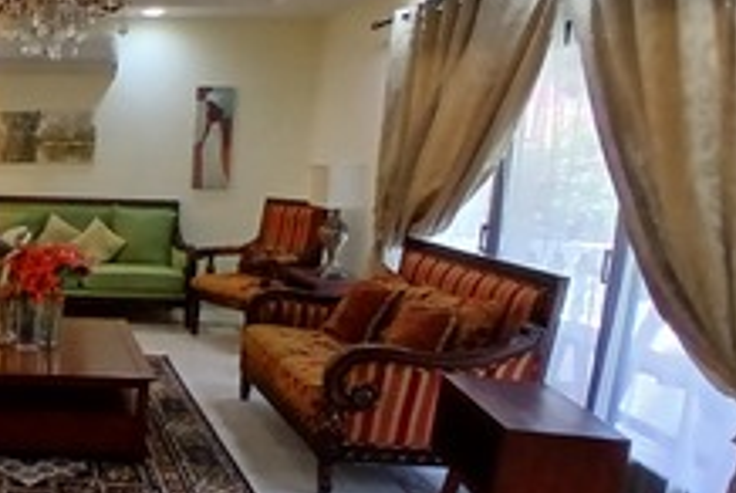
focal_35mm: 37
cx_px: -15
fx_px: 757
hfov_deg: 43.6
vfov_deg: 36.0
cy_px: 289
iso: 160
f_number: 2.2
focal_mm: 1.4
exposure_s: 1/33.3
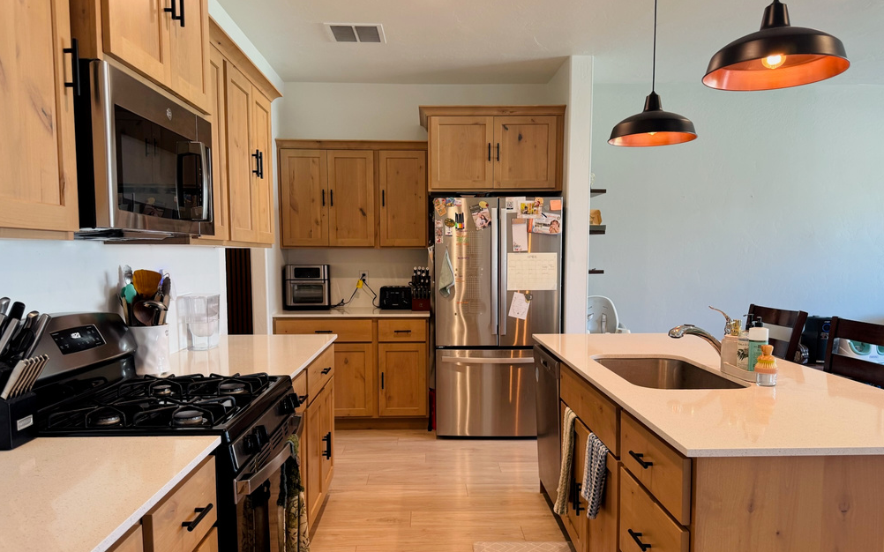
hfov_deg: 70.4
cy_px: 309
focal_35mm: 26
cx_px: 440
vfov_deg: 47.5
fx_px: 626
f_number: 1.78
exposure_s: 1/60
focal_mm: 6.76
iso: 125
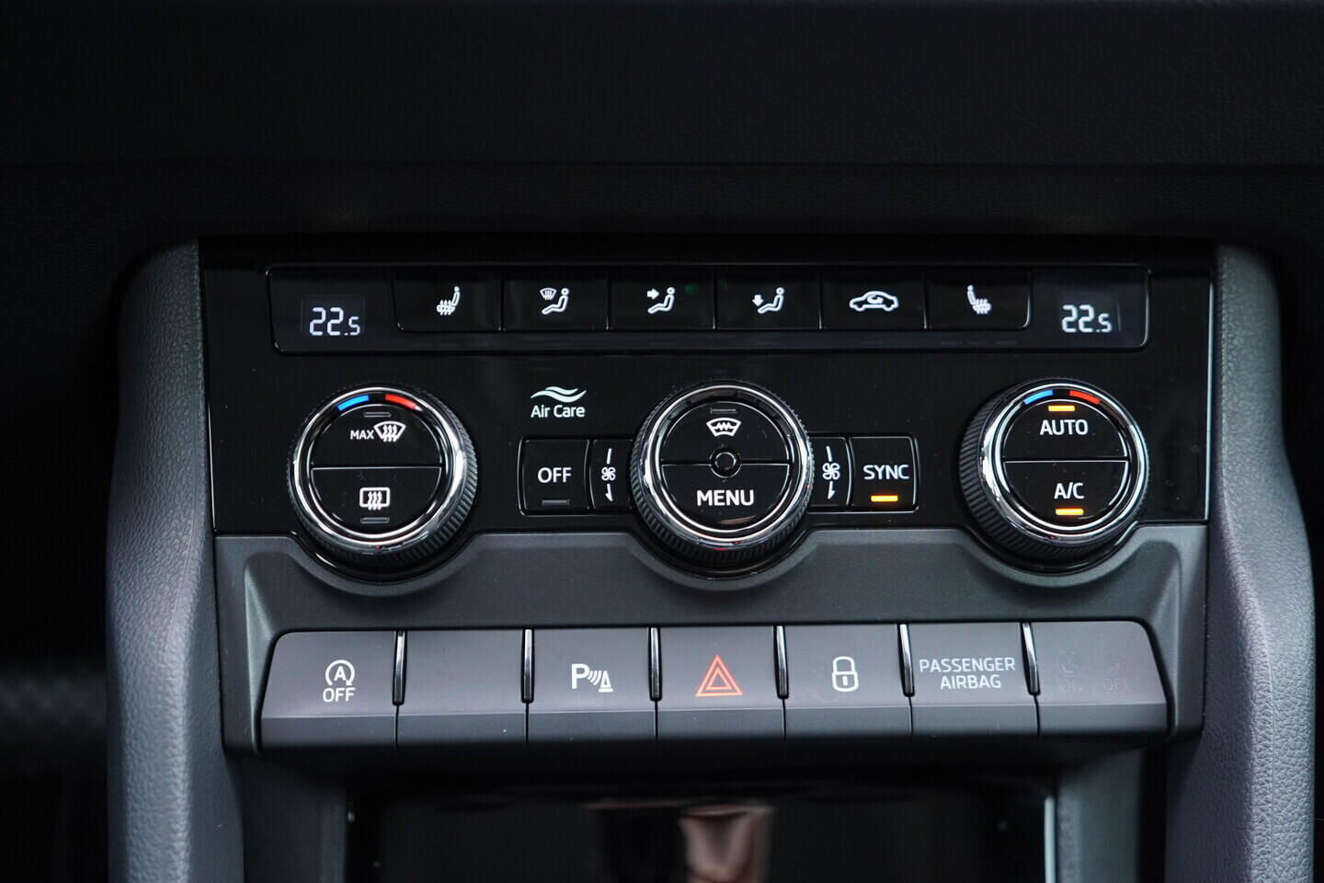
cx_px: 662
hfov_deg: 53.1
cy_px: 442
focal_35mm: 36
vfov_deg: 36.9
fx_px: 1324
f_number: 2.8
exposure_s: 1/40
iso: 800
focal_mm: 24
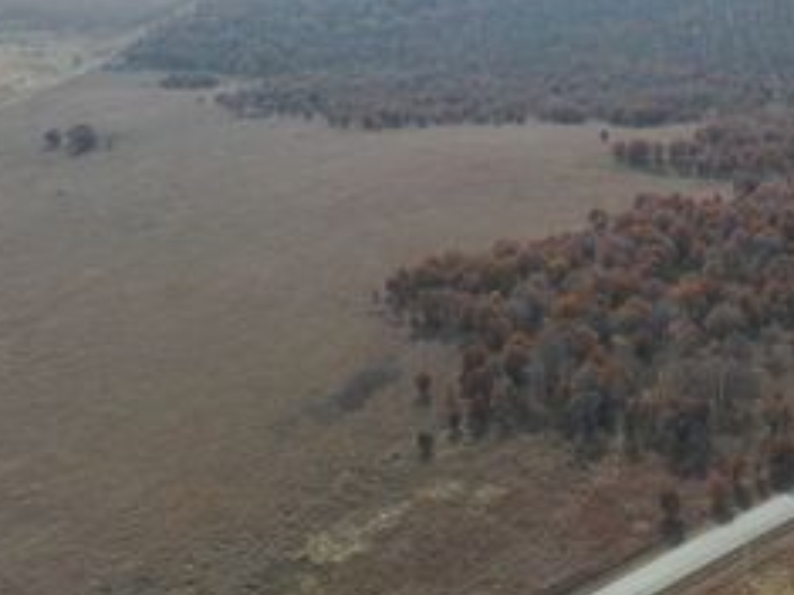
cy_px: 330
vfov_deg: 28.5
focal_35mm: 51
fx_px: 1169
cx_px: 740
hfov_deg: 35.0
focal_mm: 6.72
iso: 140
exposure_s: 1/2000
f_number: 1.7
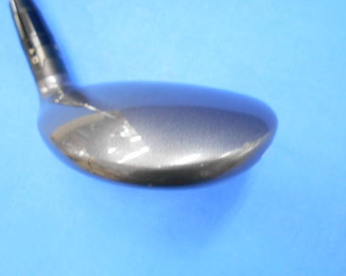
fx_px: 287
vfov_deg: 51.5
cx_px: 174
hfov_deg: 62.2
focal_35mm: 28
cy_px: 138
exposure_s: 1/13
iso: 400
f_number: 3.2
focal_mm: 4.6
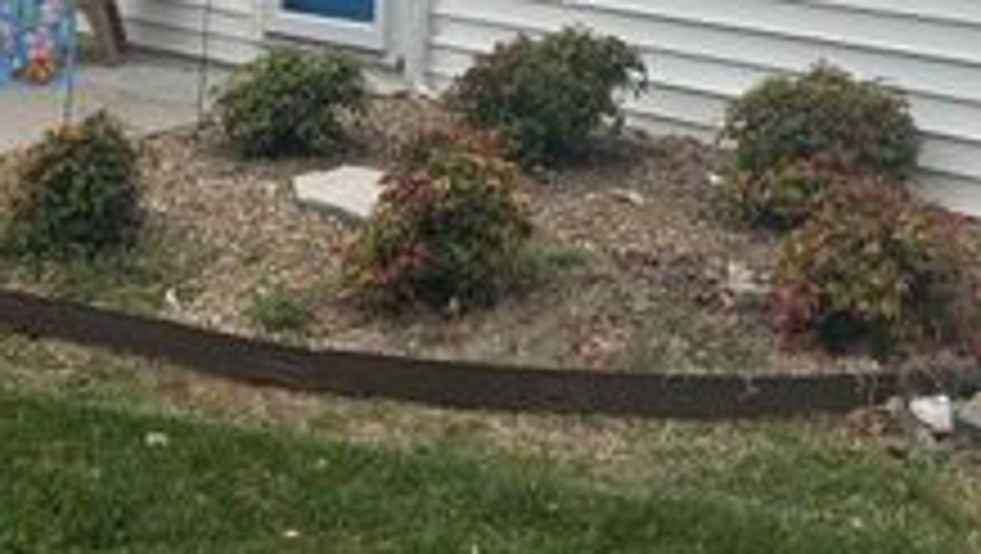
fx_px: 1692
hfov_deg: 32.1
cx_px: 639
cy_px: -169
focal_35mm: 65
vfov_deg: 17.4
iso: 50
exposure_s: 1/2299
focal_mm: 5.7
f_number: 1.5
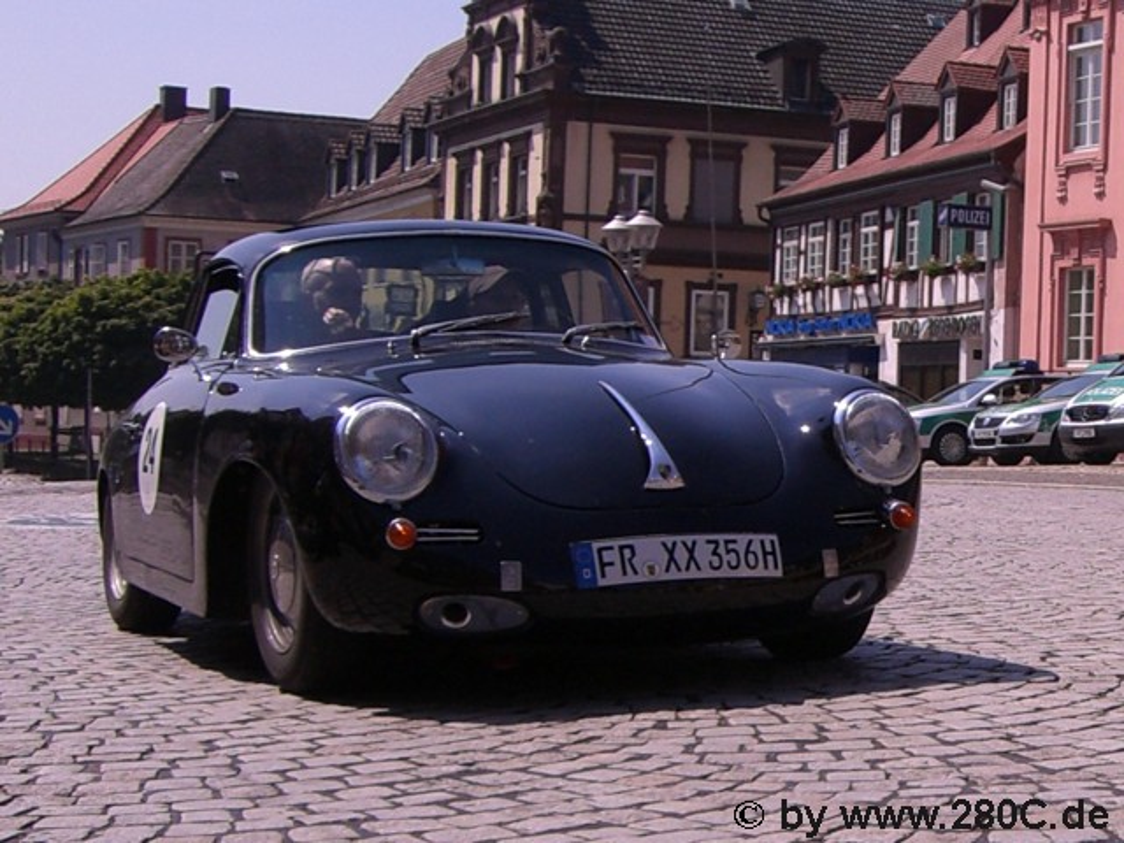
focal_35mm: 38
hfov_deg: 49.0
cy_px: 422
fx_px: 1234
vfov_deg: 37.7
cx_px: 562
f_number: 4.3
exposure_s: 1/1250
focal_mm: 6.2
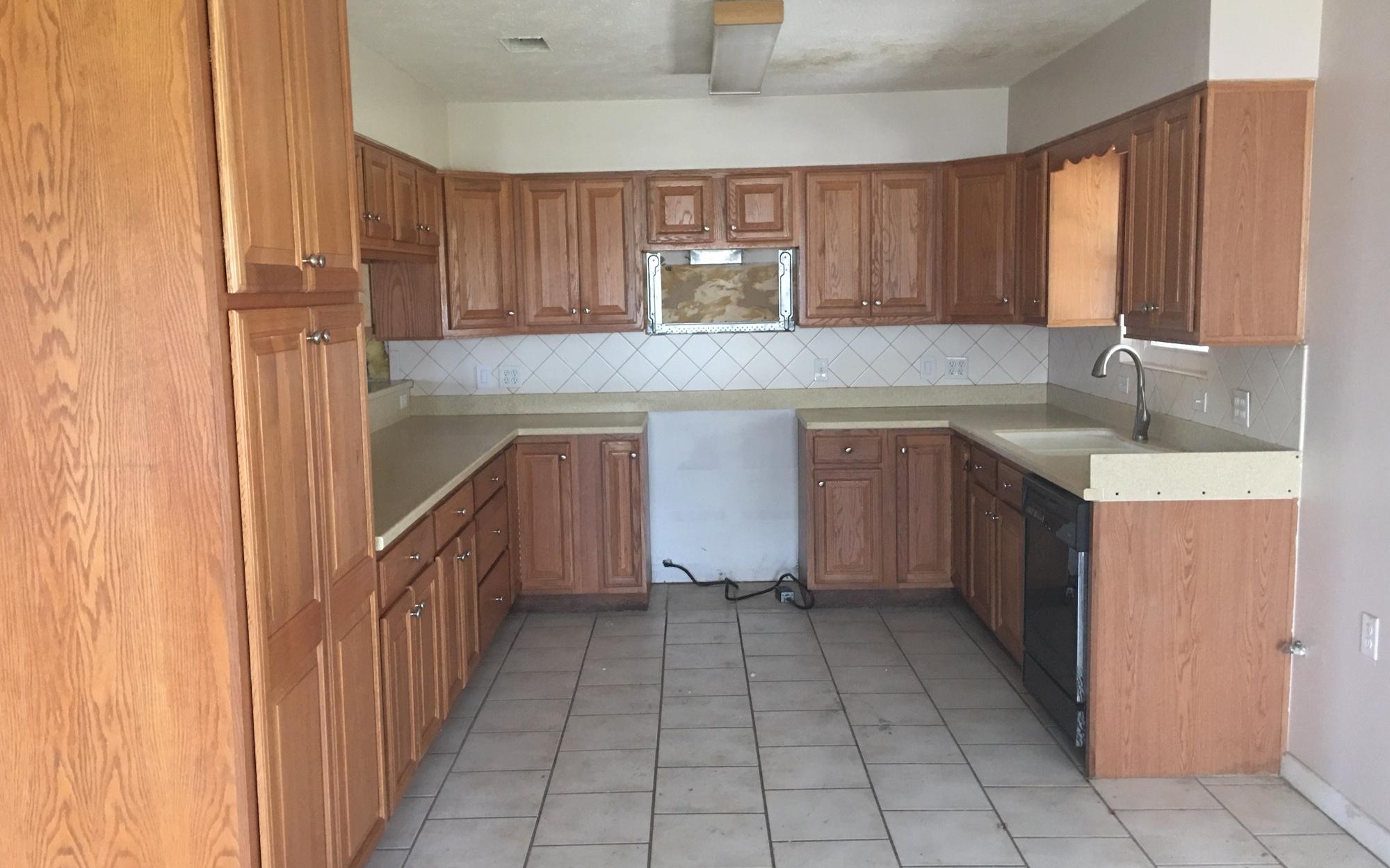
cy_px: 429
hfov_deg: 61.2
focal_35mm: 31
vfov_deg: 40.6
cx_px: 695
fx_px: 1174
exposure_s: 1/10
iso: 100
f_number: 2.2
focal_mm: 4.15
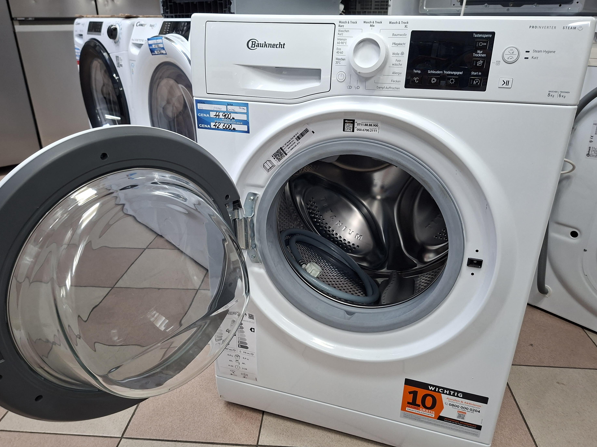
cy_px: 237
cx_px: 296
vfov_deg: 54.8
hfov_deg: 69.4
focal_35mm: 25
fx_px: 431
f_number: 1.8
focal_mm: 5.54
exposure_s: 1/60
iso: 320
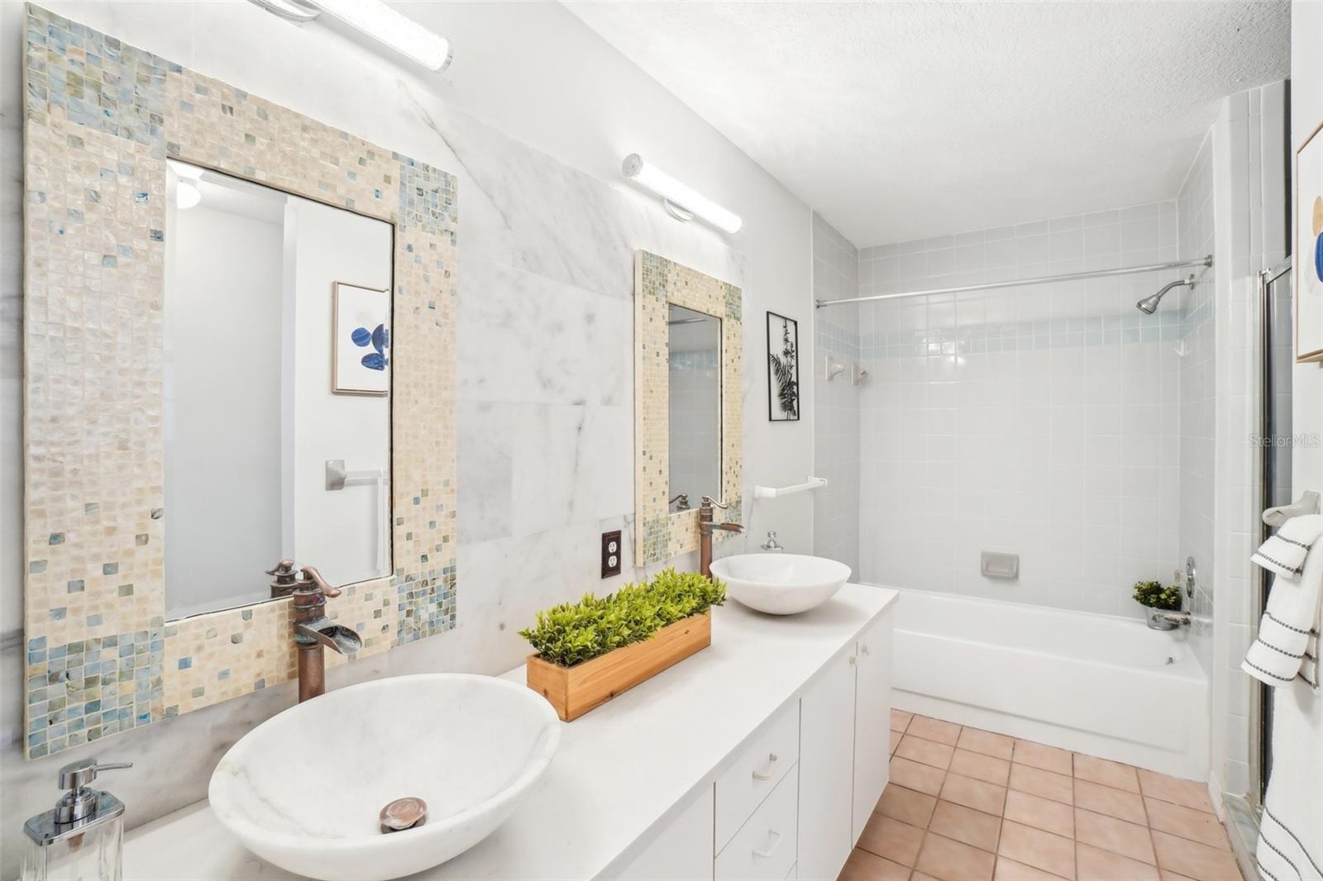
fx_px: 551
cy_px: 440
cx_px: 662
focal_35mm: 15
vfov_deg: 77.3
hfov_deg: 100.4
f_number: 8
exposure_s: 1/15
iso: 400
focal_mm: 10
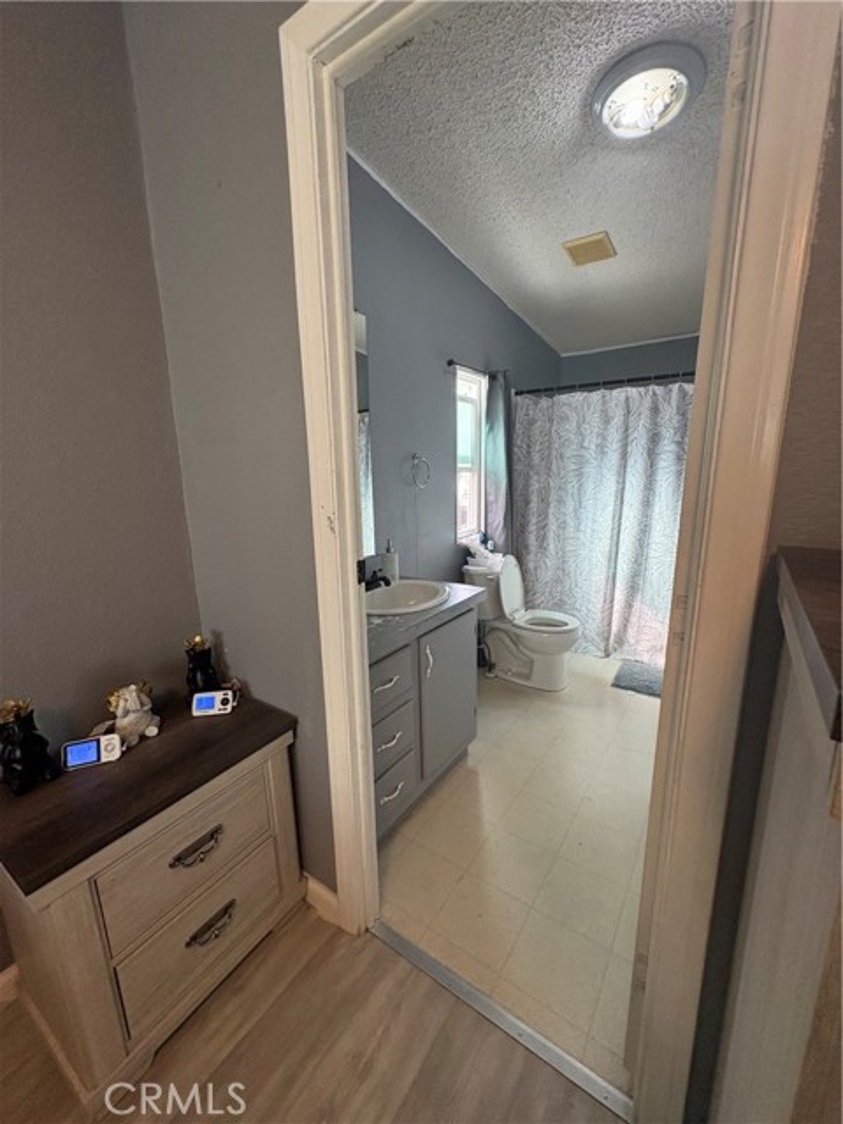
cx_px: 422
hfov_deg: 85.7
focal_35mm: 14
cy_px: 562
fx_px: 455
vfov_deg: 102.1
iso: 320
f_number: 2.2
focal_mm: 2.22
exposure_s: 1/120
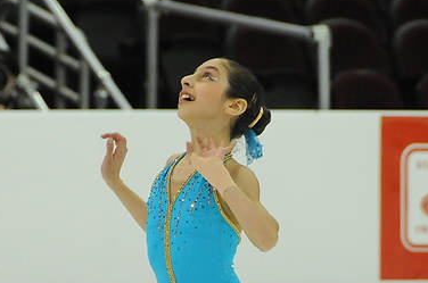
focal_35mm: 639
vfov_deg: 2.1
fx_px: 7581
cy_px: 248
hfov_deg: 3.2
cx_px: 212
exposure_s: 1/800
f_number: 5.6
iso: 3200
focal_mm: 200
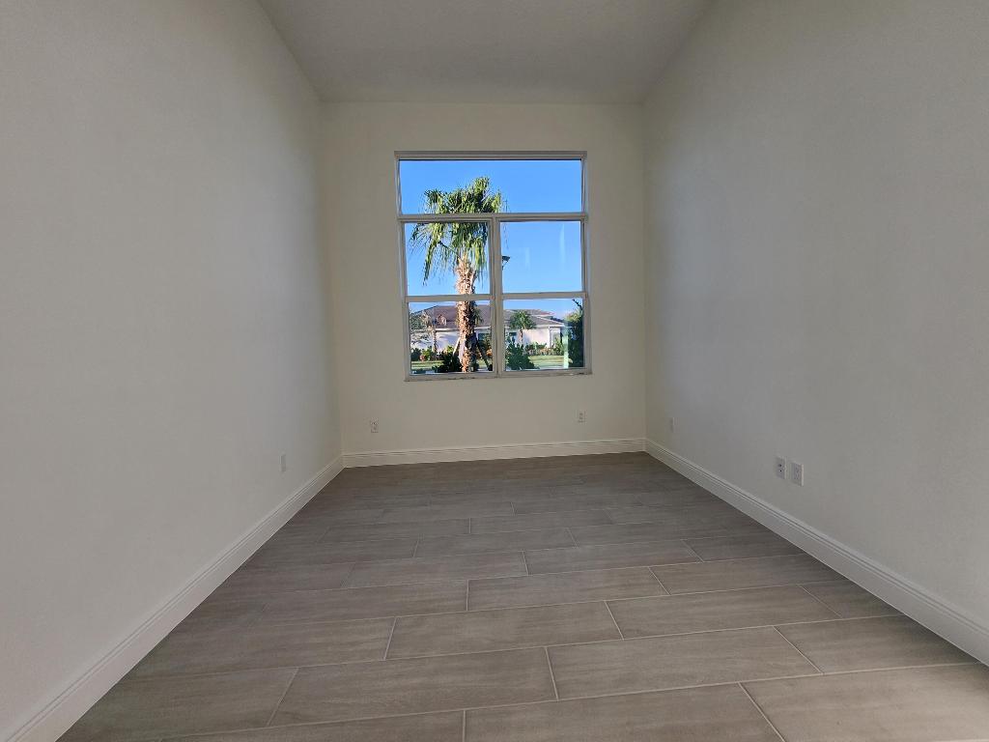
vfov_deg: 89.9
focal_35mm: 13
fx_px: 371
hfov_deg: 106.2
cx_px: 494
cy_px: 371
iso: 32
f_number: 2.2
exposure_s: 1/120
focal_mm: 1.74
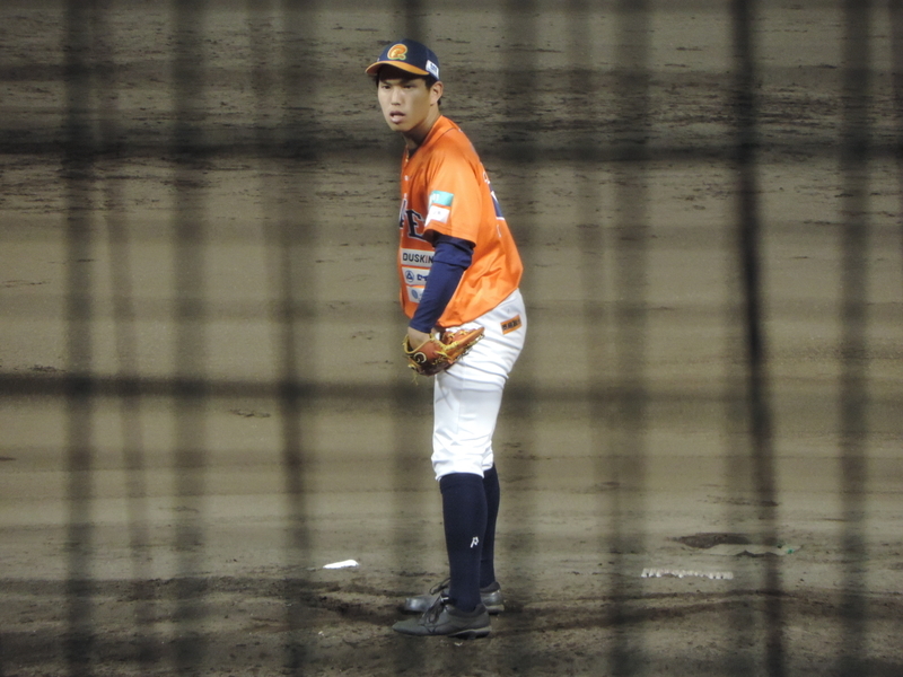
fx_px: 15652
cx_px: 452
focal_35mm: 600
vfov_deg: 2.5
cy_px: 338
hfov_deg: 3.3
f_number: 4.9
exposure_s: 1/60
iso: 800
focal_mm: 107
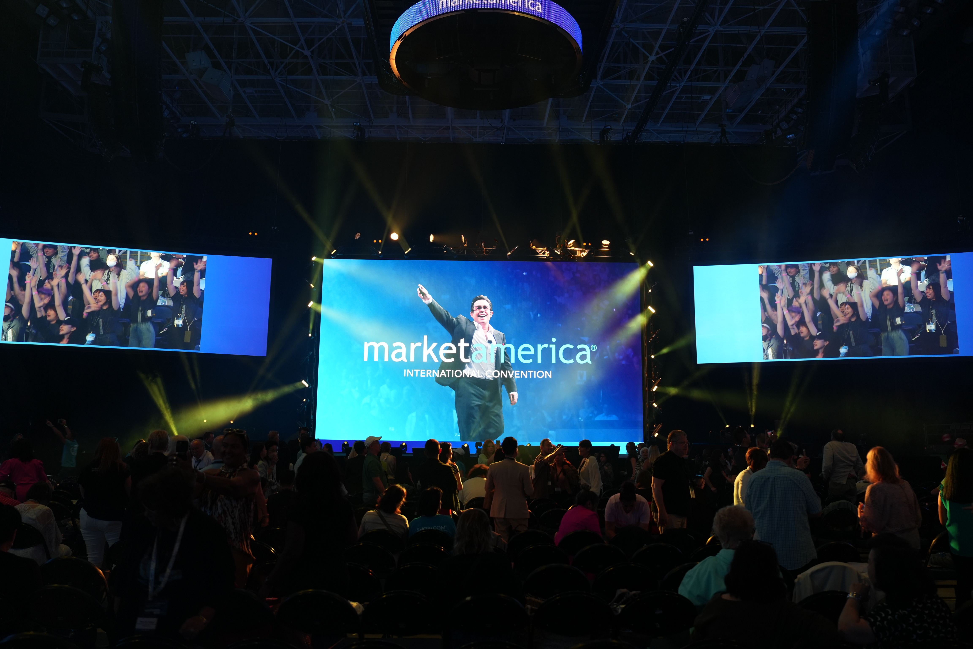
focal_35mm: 25
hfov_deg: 71.5
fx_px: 676
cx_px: 486
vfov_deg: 51.3
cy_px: 324
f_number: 4
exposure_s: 1/30
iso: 800
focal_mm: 25
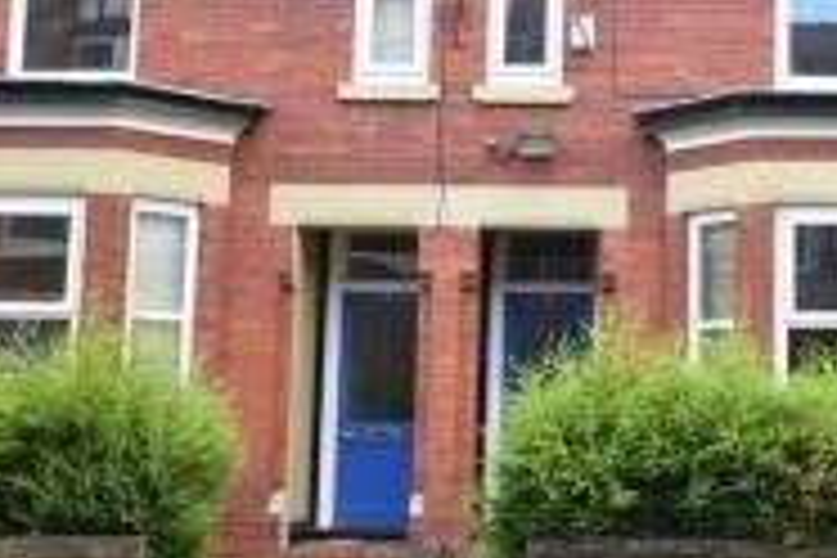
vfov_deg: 19.7
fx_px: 1604
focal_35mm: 69
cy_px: 205
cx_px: 738
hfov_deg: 28.2
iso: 1600
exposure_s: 1/200
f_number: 9
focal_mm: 18
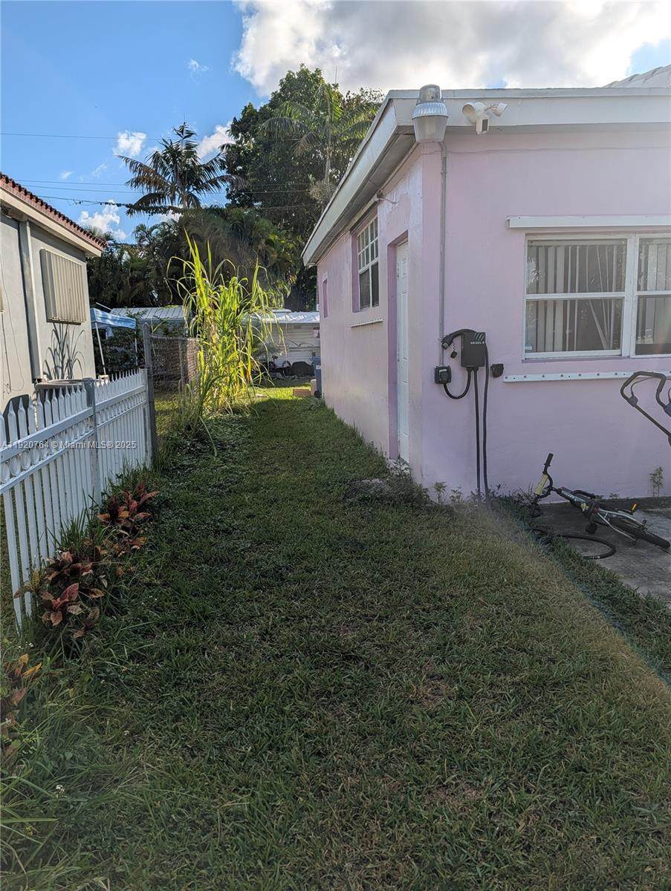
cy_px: 446
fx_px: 619
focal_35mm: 24
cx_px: 336
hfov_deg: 56.9
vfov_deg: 71.5
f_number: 1.68
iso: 20
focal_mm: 6.9
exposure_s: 1/1383
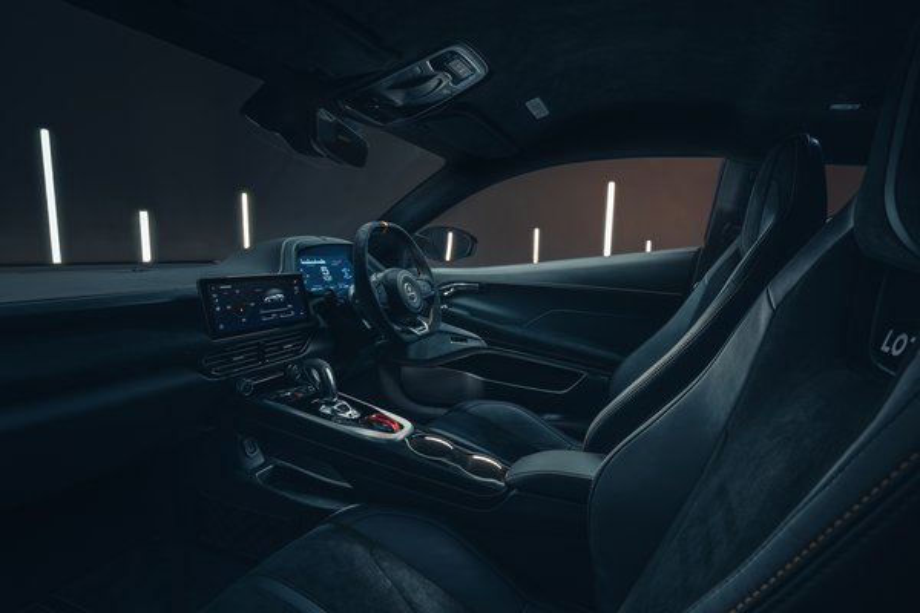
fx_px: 460
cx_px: 460
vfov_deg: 67.4
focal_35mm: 18
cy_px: 306
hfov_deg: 90.0
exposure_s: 2.5
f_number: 10
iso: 160
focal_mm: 18
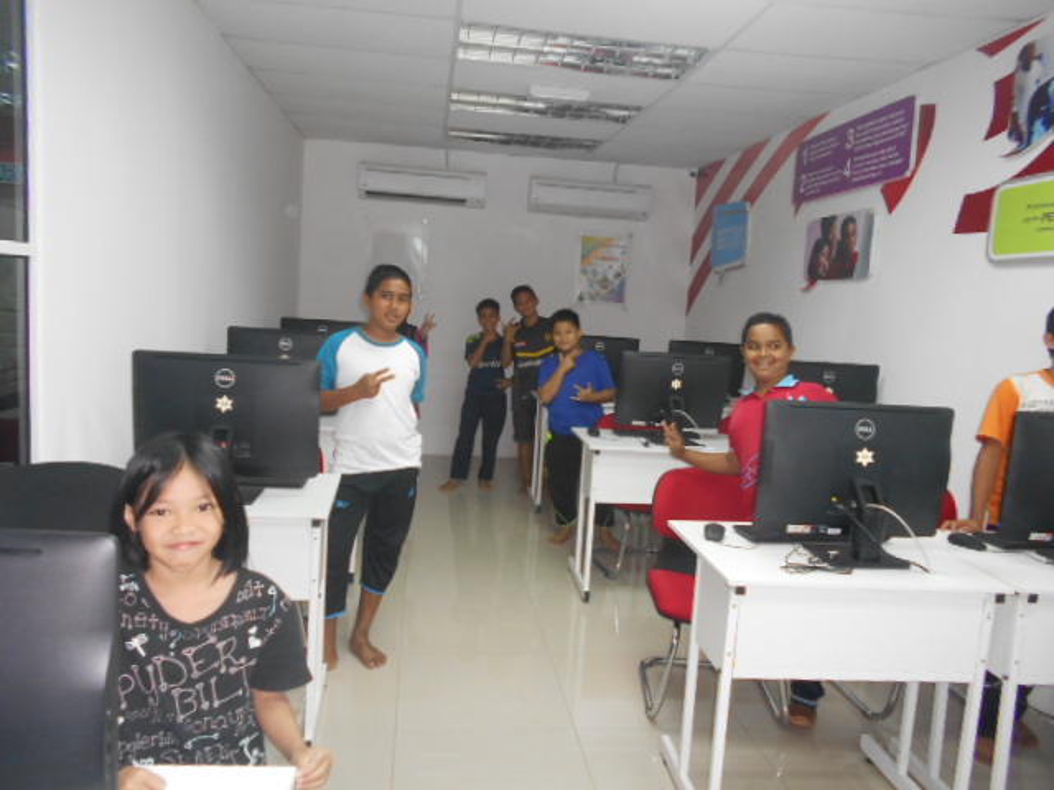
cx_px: 527
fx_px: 792
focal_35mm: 26
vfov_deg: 53.1
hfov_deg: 67.3
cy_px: 395
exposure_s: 1/25
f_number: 3.2
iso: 250
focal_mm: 4.6
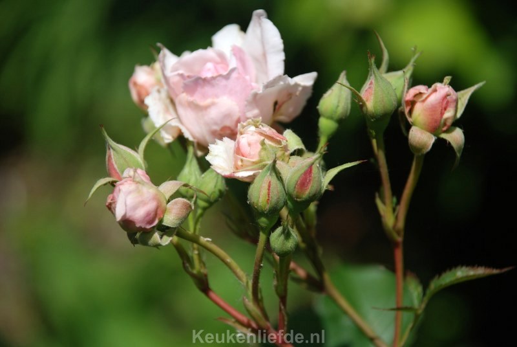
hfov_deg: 11.0
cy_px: 174
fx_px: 2697
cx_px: 258
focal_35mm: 188
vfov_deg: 7.3
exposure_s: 1/500
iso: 100
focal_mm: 125
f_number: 5.6
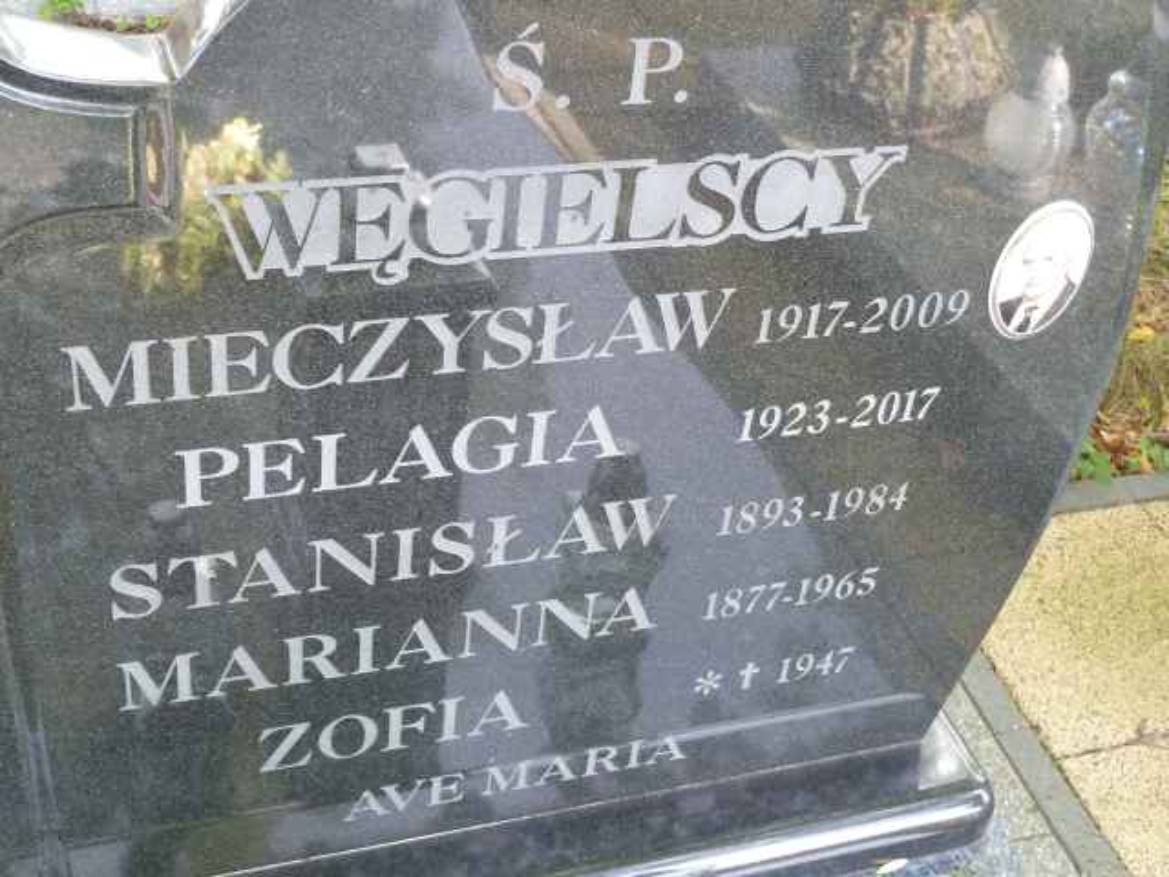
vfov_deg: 30.3
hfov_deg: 39.7
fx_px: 1621
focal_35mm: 48
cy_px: 438
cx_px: 584
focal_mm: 7.9
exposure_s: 1/30
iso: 320
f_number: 3.8
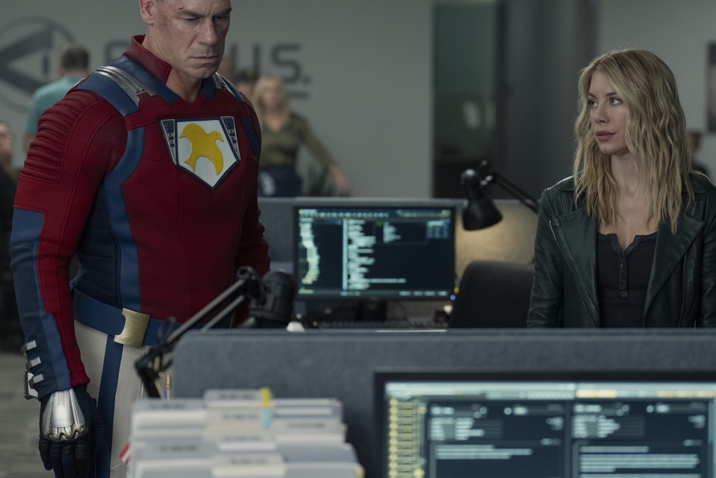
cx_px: 415
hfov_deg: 17.9
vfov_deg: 12.0
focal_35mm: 114
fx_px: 2268
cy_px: 232
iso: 2500
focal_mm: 82
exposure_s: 1/125
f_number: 2.8
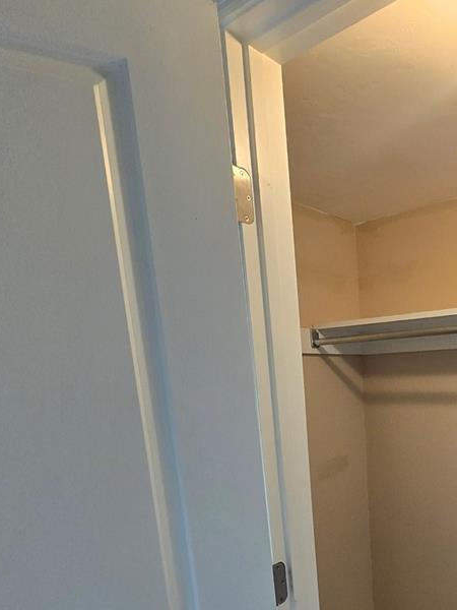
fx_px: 458
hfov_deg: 48.1
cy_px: 464
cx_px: 402
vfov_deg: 63.1
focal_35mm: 26
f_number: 2.2
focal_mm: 1.7
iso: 160
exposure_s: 1/60
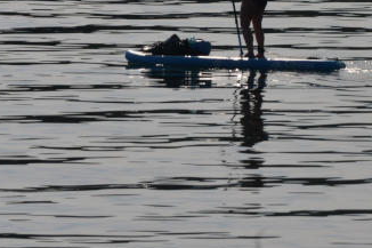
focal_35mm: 737
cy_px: 63
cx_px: 282
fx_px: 7611
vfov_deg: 1.9
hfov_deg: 2.8
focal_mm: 200
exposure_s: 1/1000
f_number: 18
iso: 400
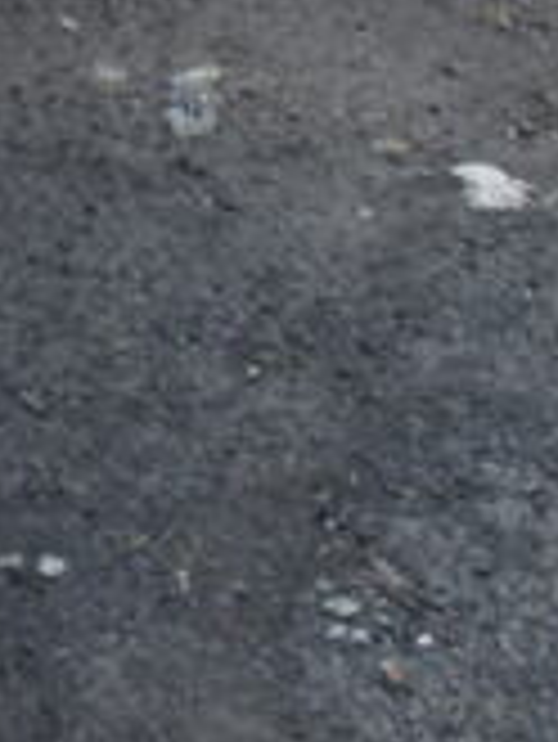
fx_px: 3091
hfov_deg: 9.3
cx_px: -760
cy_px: -218
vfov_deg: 13.2
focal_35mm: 144
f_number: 8
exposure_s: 1/200
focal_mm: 18
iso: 100
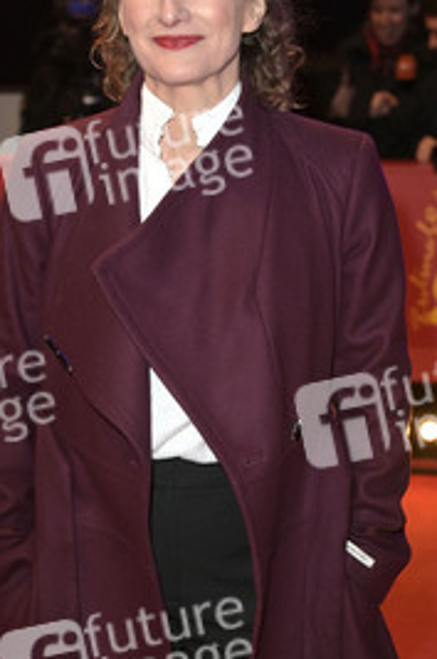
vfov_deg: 23.4
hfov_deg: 15.6
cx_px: 198
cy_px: 286
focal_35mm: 87
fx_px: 1590
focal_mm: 58
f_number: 5.6
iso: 800
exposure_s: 1/200
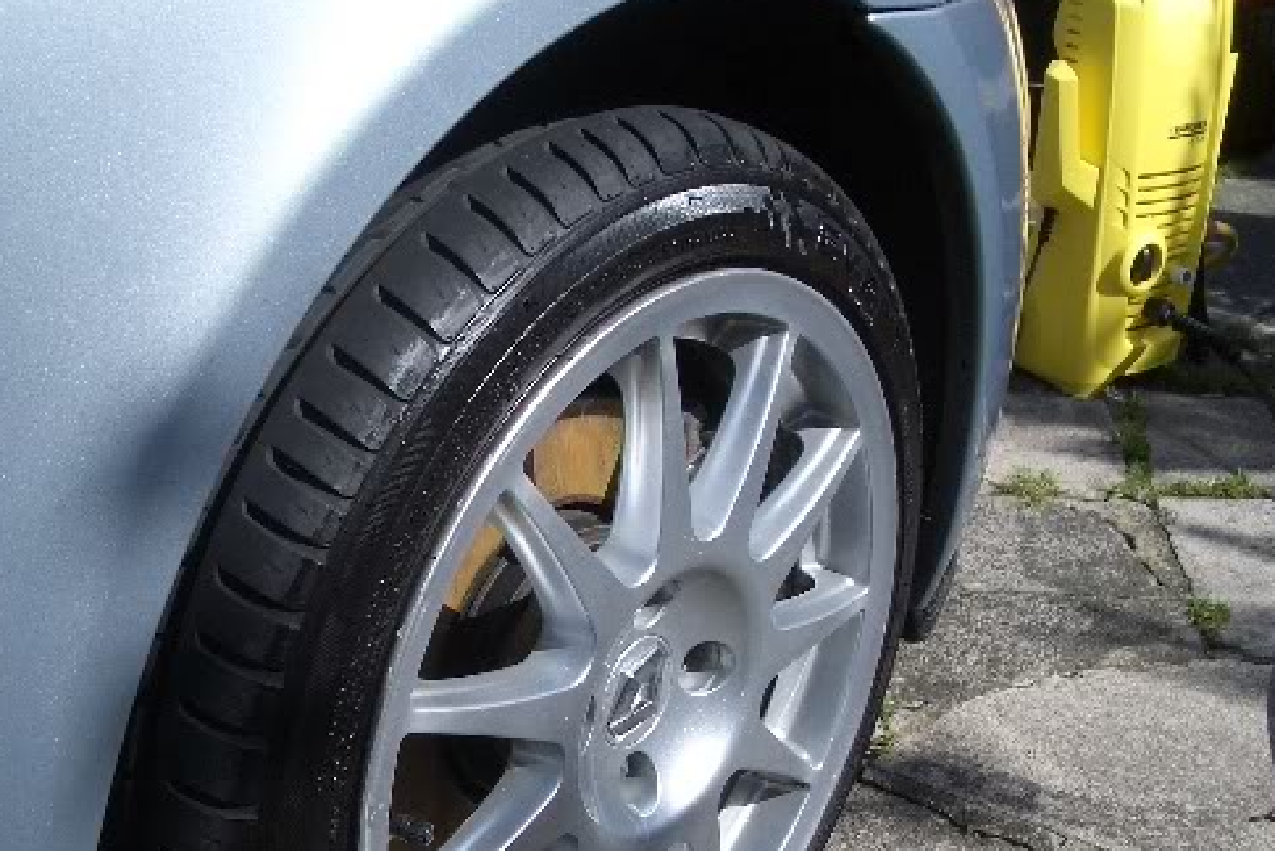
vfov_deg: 27.9
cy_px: 570
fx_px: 1701
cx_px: 515
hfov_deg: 40.9
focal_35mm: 48
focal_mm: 5.8
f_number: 4.3
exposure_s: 1/400
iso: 50
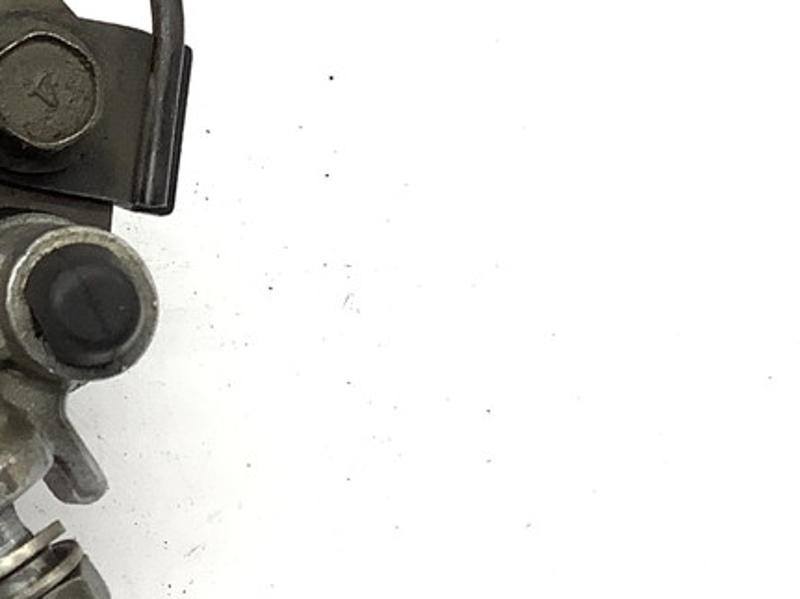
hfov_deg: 19.1
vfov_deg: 15.5
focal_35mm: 92
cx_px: -336
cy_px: -113
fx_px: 2126
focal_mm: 3.3
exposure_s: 1/120
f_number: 2.4
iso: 64
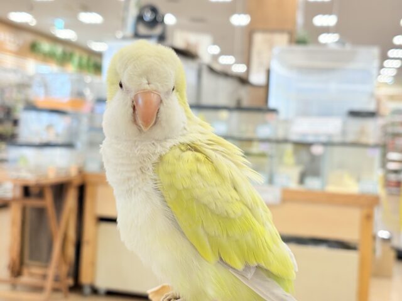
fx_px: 604
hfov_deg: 36.8
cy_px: 150
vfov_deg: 28.0
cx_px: 201
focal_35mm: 52
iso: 50
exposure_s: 1/50
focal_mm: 5.96
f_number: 1.6
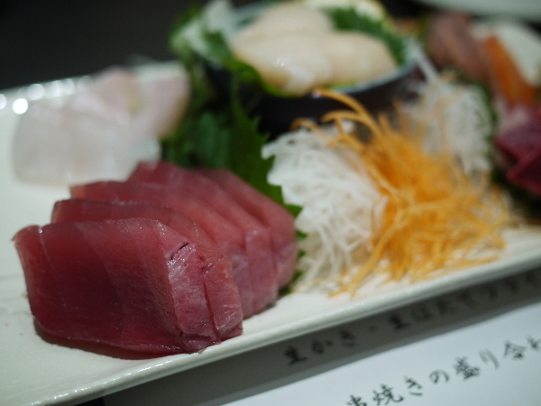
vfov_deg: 36.0
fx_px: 625
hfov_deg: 46.8
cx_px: 270
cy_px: 203
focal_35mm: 40
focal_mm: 20
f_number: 1.7
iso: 100
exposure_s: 1/60
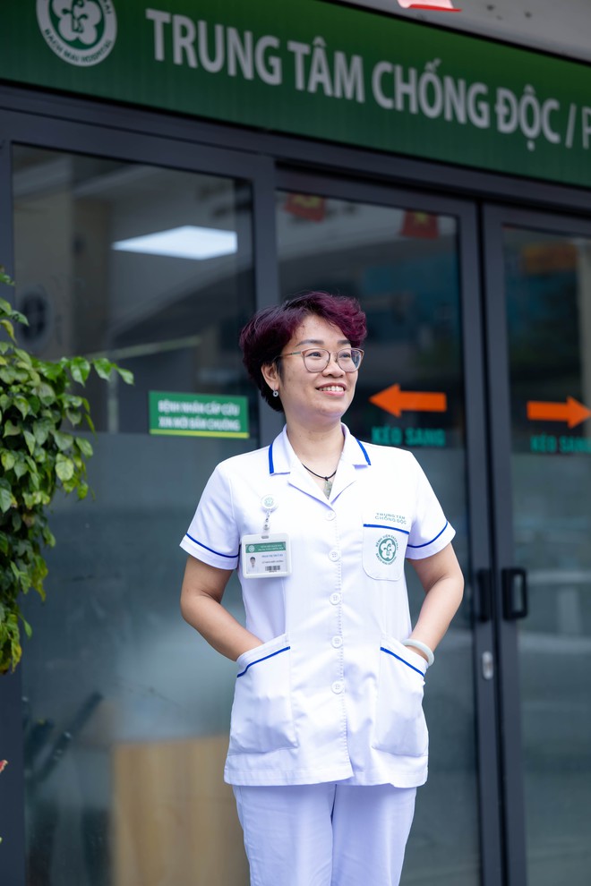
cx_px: 296
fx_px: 1994
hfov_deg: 16.9
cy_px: 443
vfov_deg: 25.1
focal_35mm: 81
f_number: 2.8
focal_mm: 81
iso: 125
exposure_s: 1/640
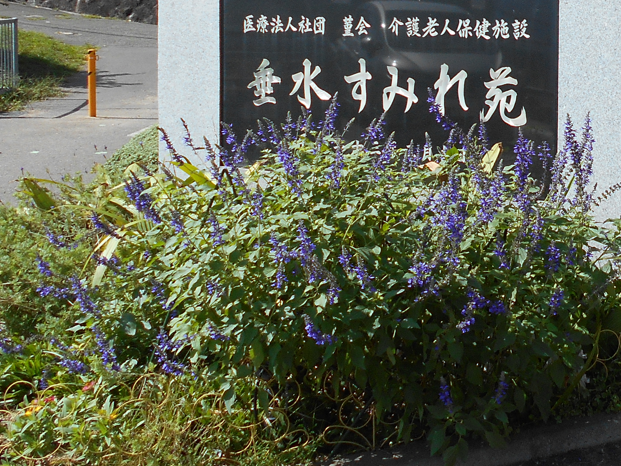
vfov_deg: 23.0
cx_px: 609
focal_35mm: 62
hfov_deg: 29.3
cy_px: 47
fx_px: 1112
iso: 80
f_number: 3.2
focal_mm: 4.6
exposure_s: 1/1000
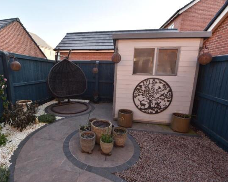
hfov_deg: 88.6
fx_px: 115
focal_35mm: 17
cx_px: 92
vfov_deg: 76.9
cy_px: 91
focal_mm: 10
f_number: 5
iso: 100
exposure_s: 1/100
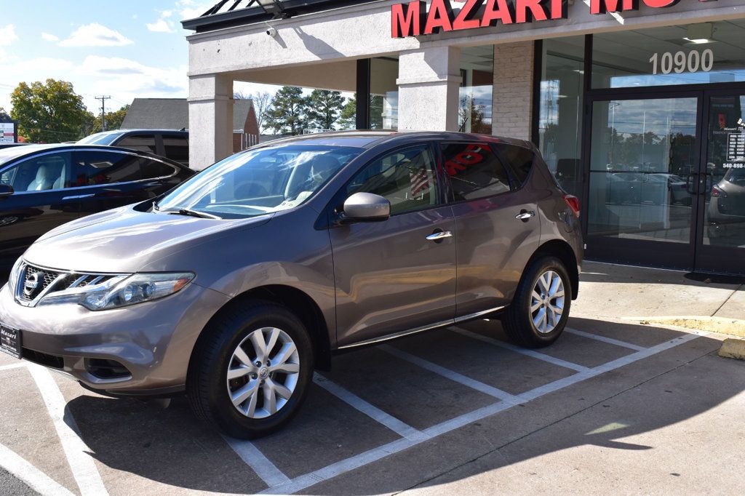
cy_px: 248
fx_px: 807
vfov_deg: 34.2
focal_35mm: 39
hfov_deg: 49.6
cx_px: 372
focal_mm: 26
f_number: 11
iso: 400
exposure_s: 1/400
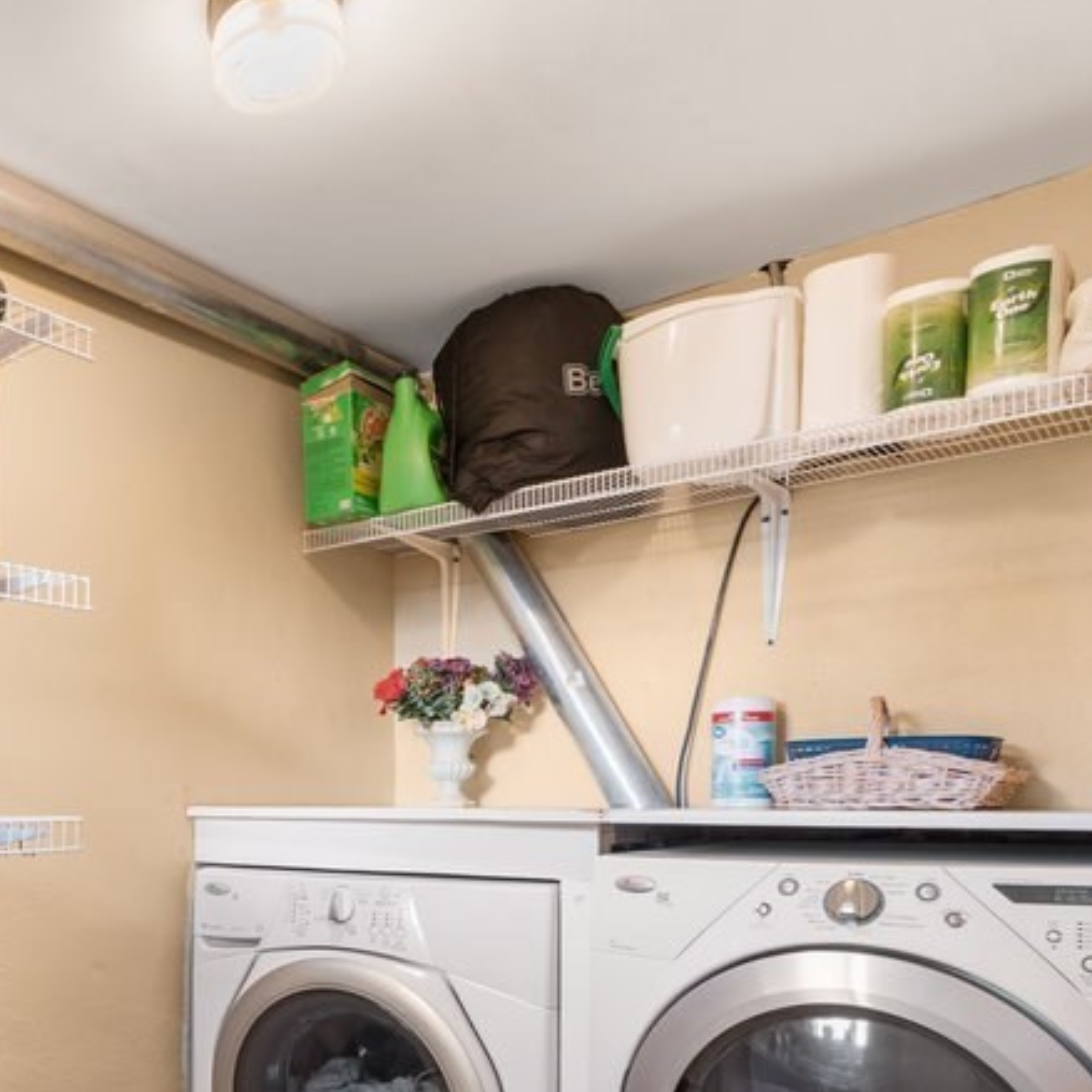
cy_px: 815
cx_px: 22
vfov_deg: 50.4
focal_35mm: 31
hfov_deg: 45.2
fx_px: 1106
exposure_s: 3.2
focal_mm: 16
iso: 200
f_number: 8
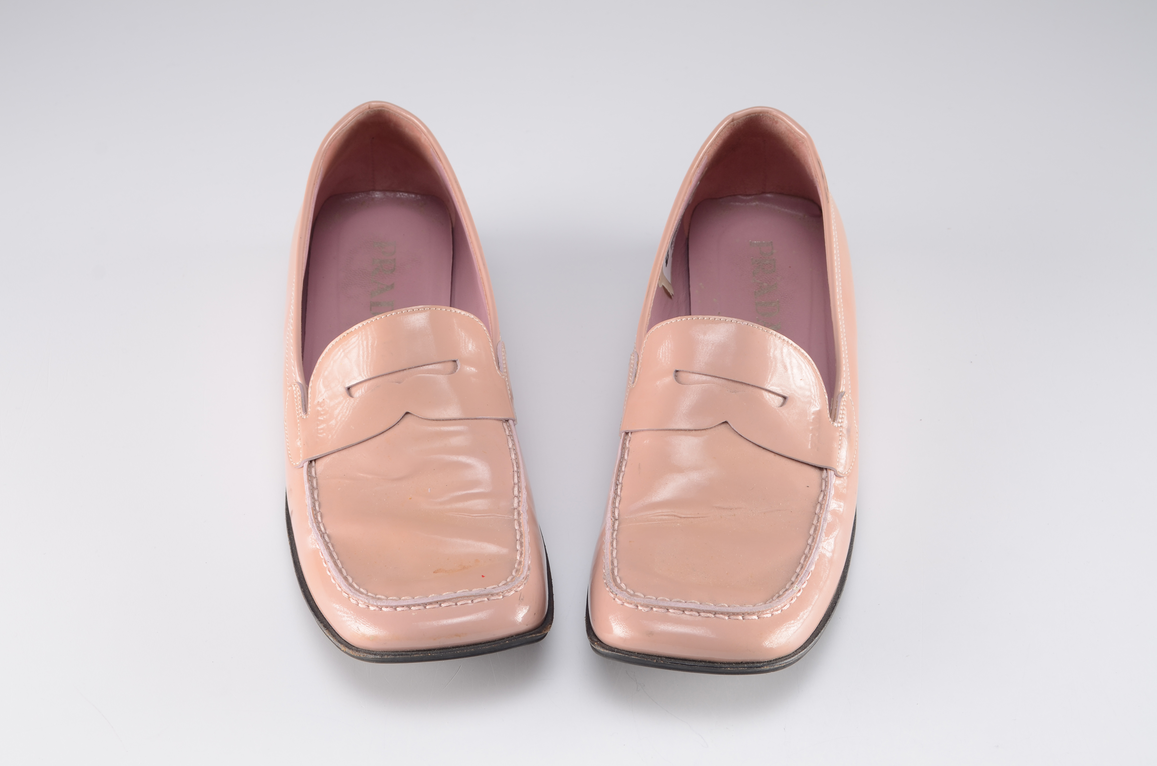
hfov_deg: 37.9
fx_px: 1684
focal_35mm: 52
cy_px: 383
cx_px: 578
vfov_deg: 25.6
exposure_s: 1/80
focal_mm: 35
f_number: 9
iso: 100
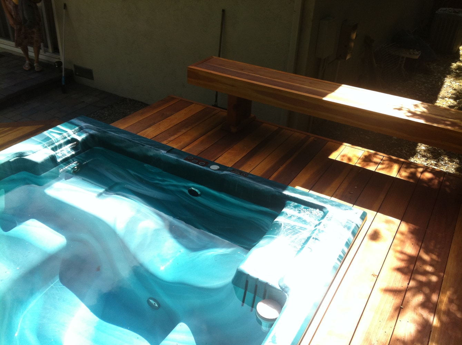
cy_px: 172
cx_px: 231
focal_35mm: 35
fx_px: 466
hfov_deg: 52.7
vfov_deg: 40.6
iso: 80
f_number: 2.8
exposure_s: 1/487
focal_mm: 3.85
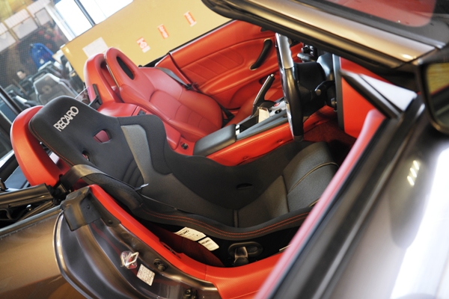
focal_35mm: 31
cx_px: 224
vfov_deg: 42.3
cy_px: 150
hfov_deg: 60.3
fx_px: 387
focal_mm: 31
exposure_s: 1/8
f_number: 2.8
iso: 400
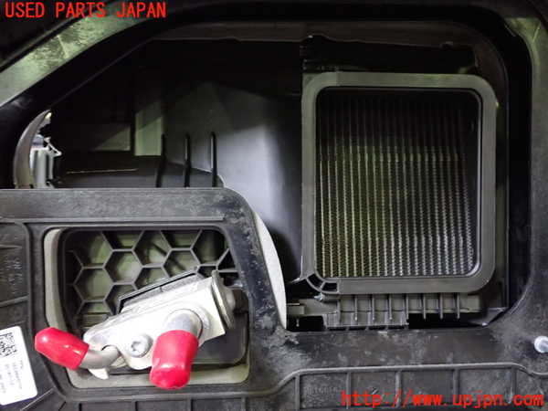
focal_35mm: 30
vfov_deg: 46.8
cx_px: 274
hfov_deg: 60.0
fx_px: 475
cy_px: 206
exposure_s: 1/15
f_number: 2.3
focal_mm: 5.4
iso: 800
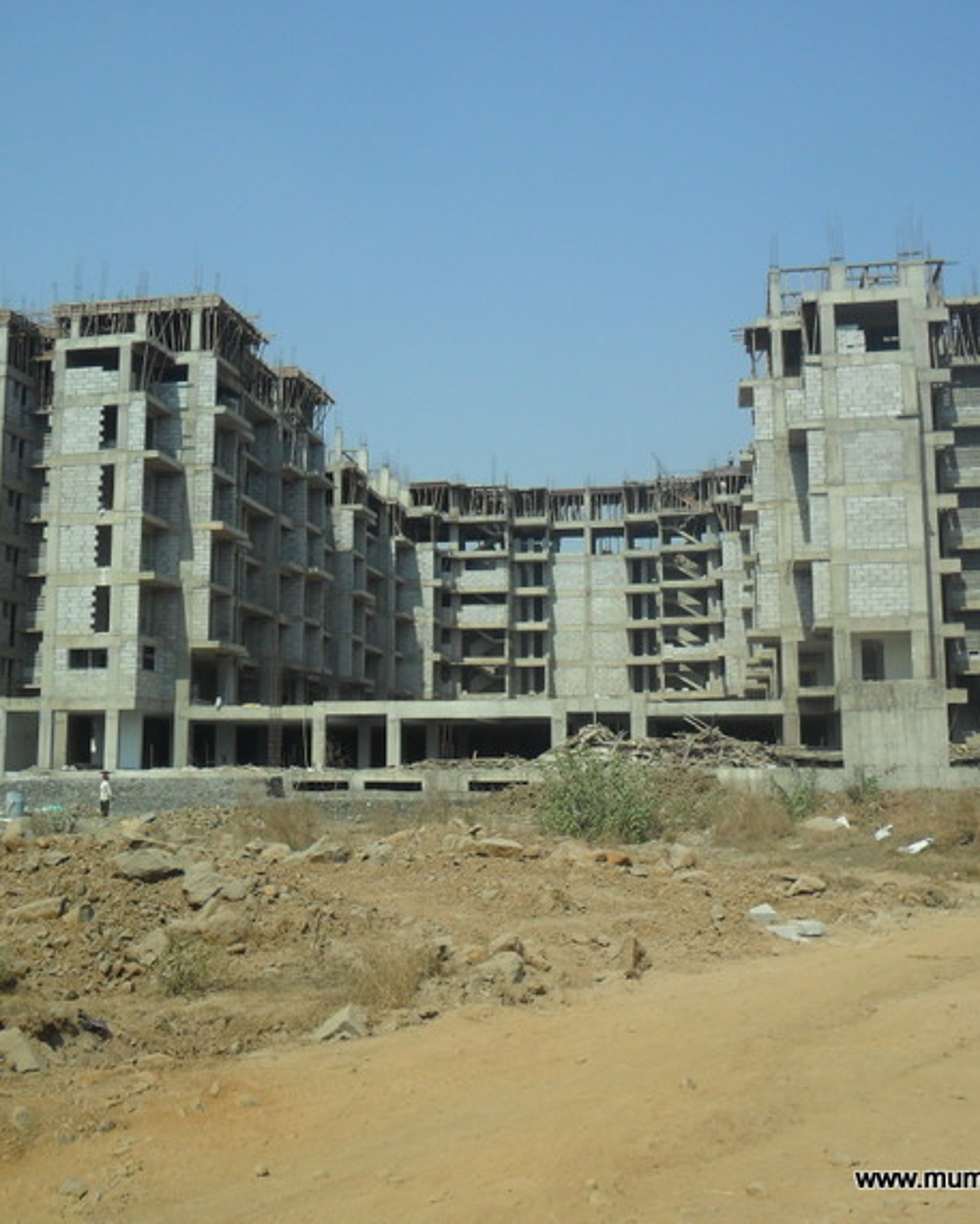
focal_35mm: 36
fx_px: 1305
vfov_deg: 50.3
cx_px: 519
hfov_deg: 41.1
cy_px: 599
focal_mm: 4.9
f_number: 8.9
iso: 100
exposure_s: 1/250
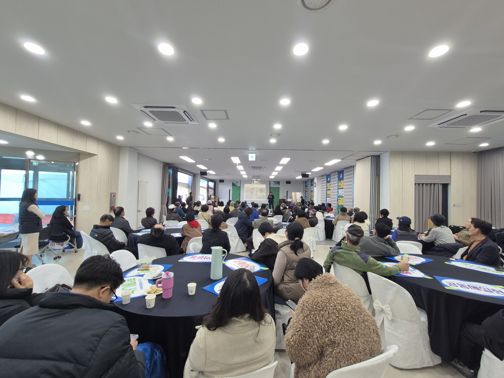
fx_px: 189
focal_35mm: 13
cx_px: 252
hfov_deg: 106.2
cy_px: 189
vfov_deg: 89.9
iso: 80
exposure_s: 1/60
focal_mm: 2.2
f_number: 2.2
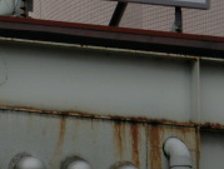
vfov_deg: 1.2
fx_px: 7865
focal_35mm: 1213
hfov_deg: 1.6
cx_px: -21
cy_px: -100
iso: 80
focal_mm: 60.7
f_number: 5.7
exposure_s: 1/400
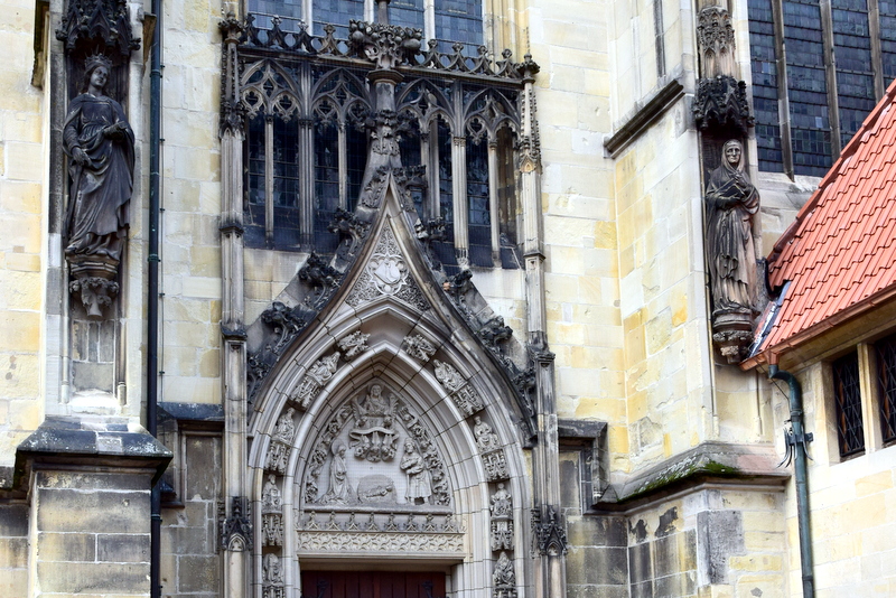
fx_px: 896
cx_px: 448
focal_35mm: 36
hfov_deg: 53.1
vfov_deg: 36.9
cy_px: 299
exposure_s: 1/40
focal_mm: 24
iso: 400
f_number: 7.1
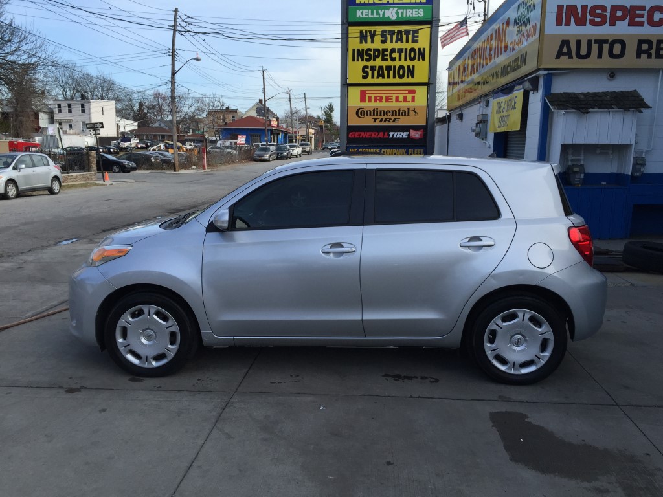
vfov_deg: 48.2
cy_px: 248
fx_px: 555
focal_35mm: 29
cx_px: 332
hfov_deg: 61.7
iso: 32
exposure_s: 1/989
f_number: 2.2
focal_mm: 4.15
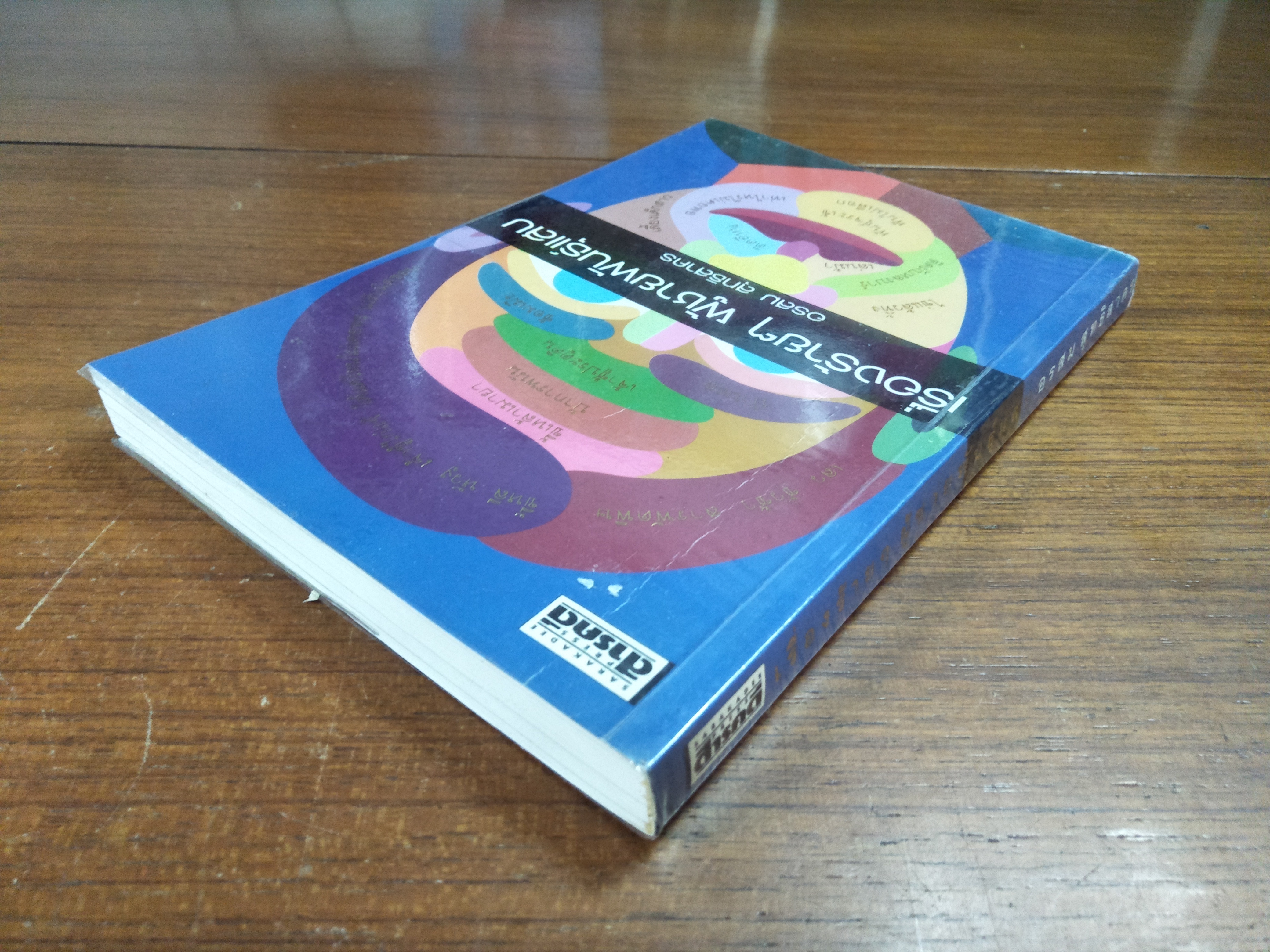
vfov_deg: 66.0
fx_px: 734
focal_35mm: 20
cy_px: 476
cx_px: 635
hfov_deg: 81.7
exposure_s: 1/33
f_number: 2.2
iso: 452
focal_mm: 3.46
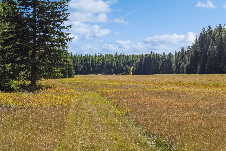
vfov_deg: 29.2
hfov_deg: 42.7
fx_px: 289
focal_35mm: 46
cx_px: 113
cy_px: 76
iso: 100
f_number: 6.3
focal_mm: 31
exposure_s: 1/800
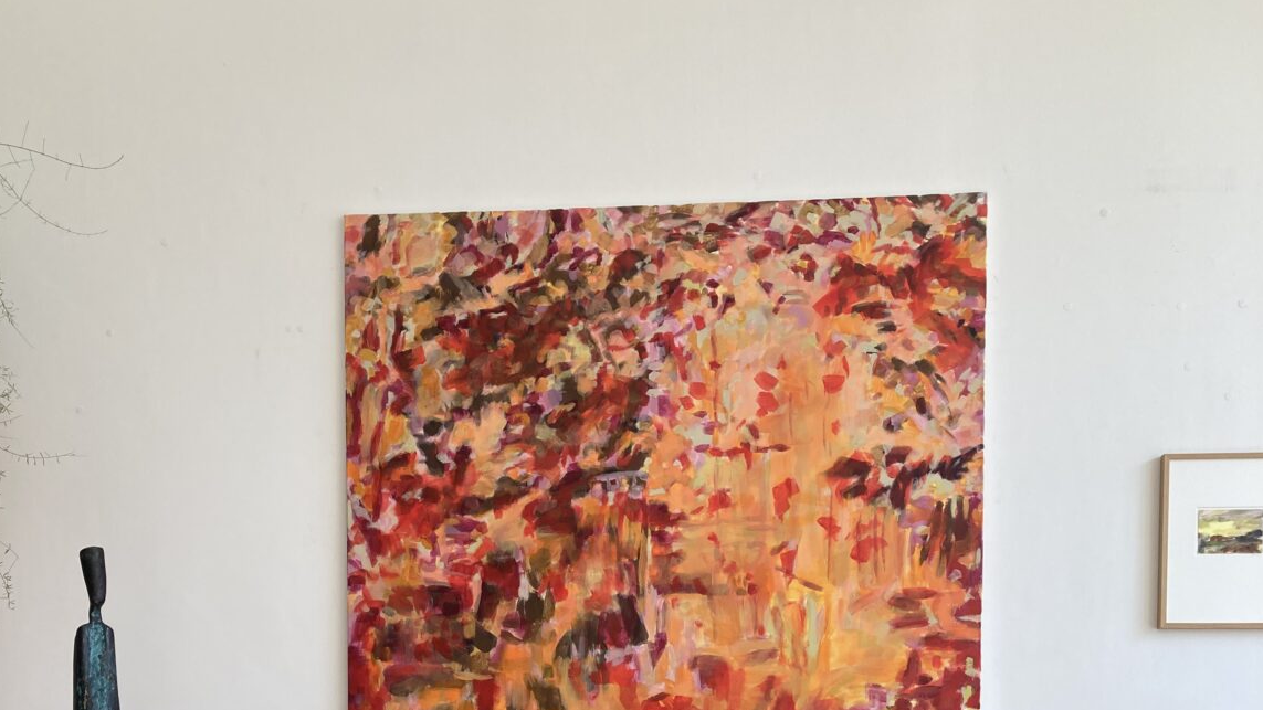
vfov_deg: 26.6
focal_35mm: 41
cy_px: 788
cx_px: 630
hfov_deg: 49.4
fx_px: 1373
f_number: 1.8
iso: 25
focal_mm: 3.99
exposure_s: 1/122
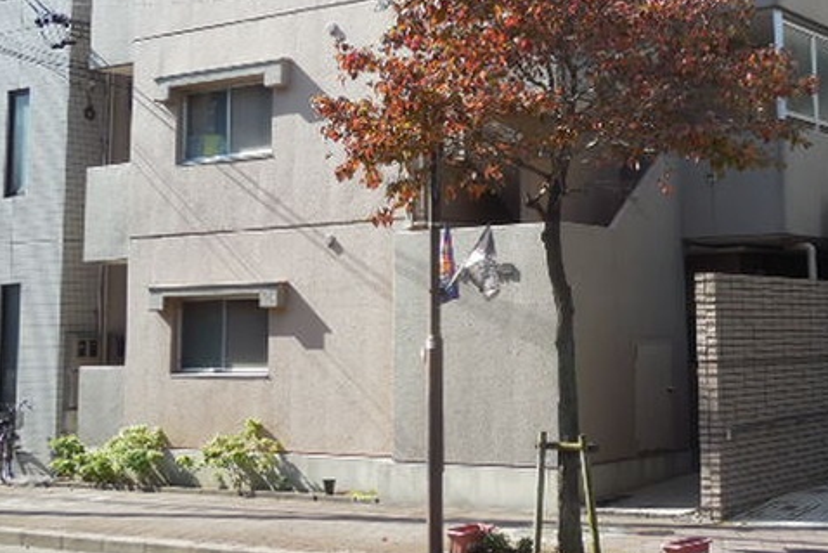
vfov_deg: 19.3
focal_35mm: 70
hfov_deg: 28.5
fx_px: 1610
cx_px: 596
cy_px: 114
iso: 125
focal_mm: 8.2
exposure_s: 1/500
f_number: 3.8
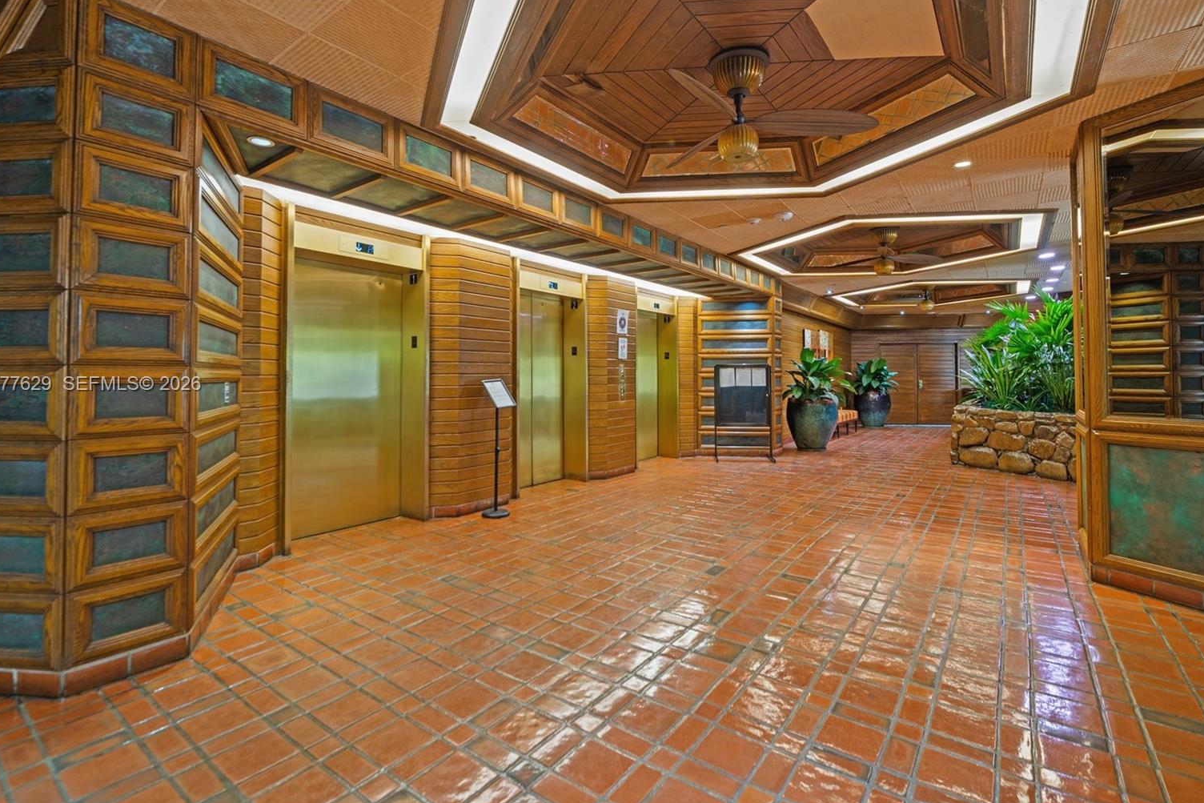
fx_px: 569
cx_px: 592
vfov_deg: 70.4
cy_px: 385
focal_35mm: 17
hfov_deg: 93.3
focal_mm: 16
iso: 200
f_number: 8
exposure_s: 4
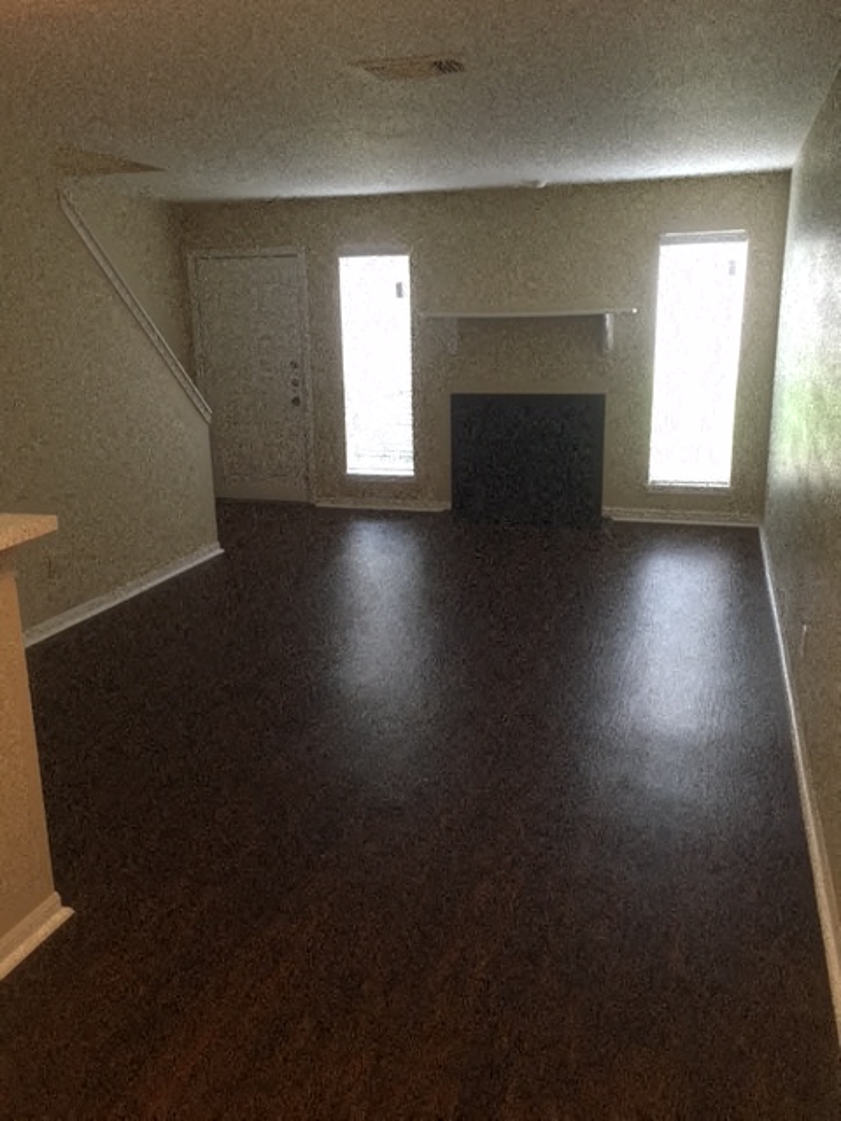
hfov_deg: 48.2
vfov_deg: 61.7
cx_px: 420
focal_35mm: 29
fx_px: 939
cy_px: 560
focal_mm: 4.15
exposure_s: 1/24
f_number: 2.2
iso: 200
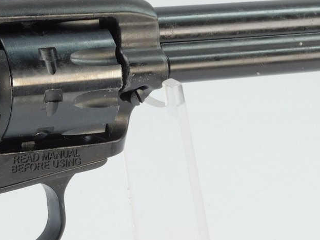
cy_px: 222
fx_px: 1479
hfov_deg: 12.3
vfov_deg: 9.2
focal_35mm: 160
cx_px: 53
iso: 125
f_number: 4.2
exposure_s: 1/100
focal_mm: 11.7
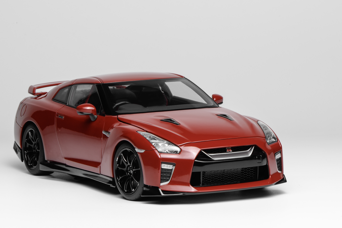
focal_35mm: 117
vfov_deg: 11.7
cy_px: 124
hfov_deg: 17.5
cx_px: 156
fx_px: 1112
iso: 100
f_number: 25
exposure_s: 1/2
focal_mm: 105
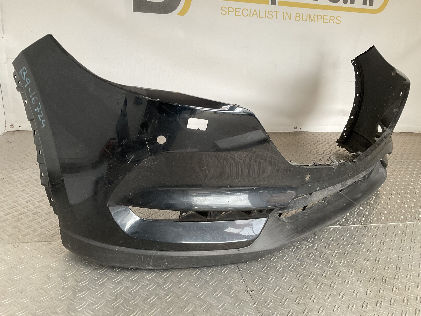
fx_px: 353
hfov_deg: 61.7
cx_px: 210
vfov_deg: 48.2
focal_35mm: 29
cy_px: 158
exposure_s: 1/50
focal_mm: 3
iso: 50
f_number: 1.8
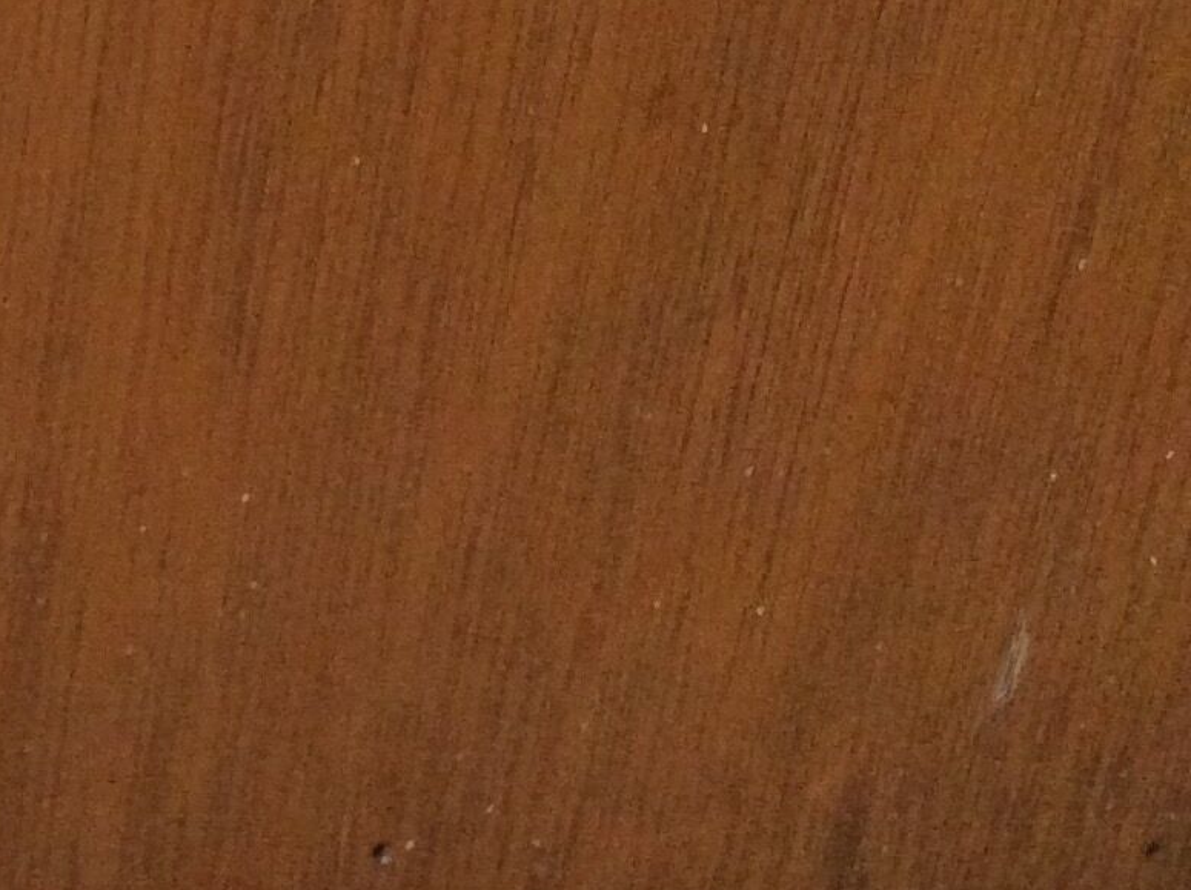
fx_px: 3676
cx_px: -284
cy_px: 352
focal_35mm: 107
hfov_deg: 17.4
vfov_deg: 13.8
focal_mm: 3.3
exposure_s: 1/25
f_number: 2.4
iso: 250
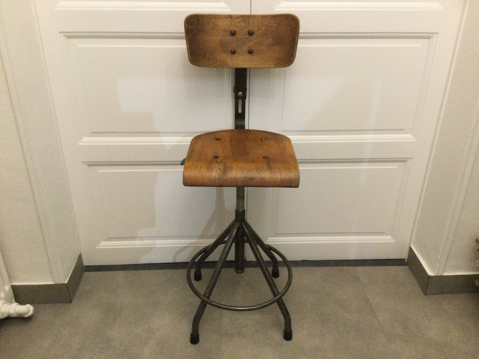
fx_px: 429
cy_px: 180
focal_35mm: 31
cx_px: 240
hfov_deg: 58.4
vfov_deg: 45.4
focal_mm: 3.3
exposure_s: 1/17
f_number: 2.4
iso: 250
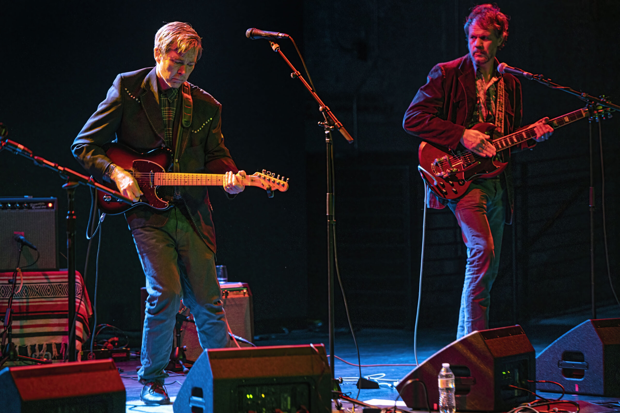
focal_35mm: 160
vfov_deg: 8.6
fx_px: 2754
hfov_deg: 12.8
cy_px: 206
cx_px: 310
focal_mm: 160
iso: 2500
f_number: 2.8
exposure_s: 1/160
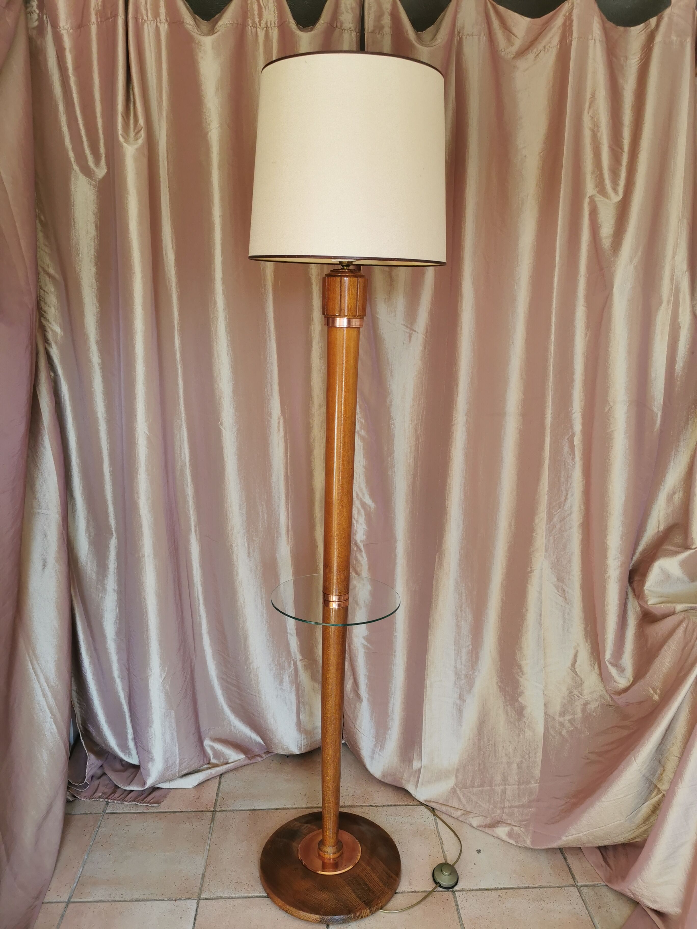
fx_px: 725
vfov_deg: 65.3
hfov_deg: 51.4
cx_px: 348
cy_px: 464
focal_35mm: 27
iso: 64
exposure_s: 1/100
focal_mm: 5.56
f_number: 1.6
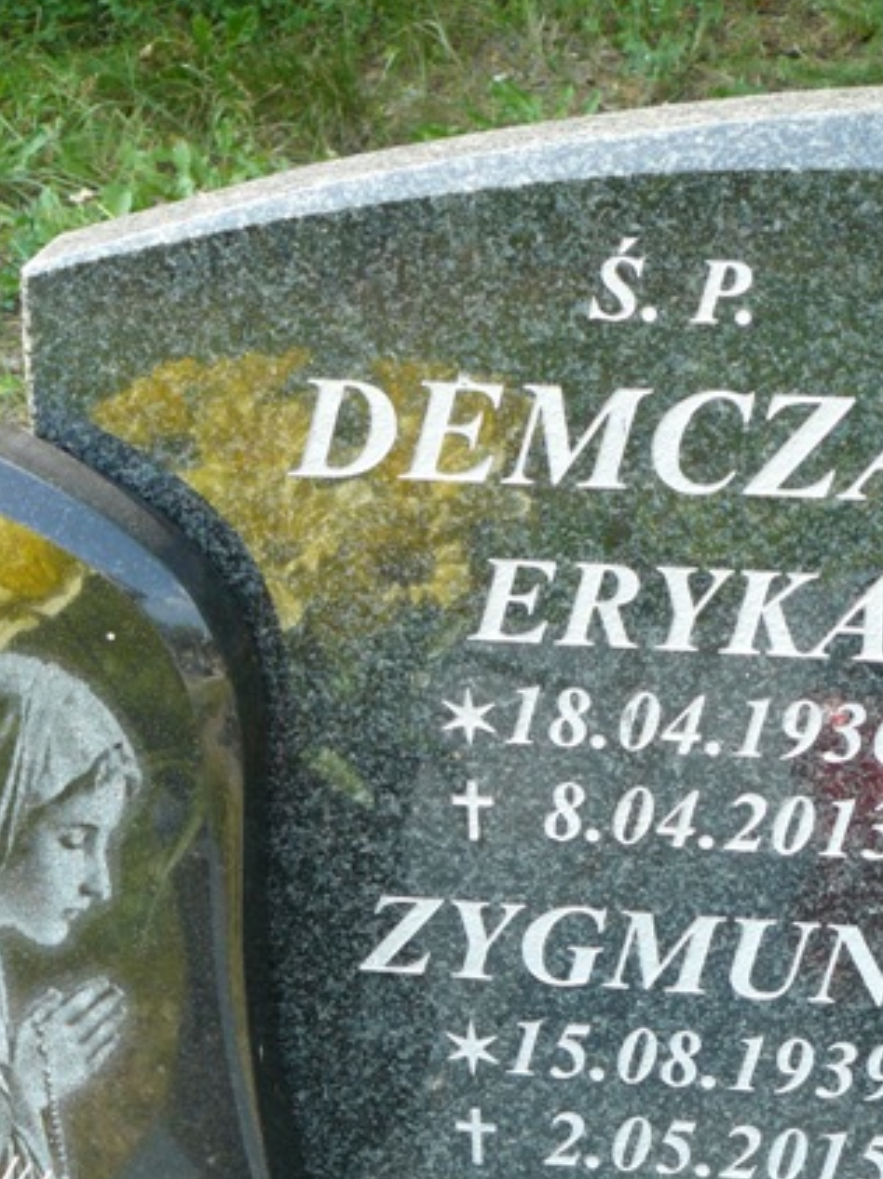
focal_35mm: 135
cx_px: 511
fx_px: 4596
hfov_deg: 11.0
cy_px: 849
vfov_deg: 14.6
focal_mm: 14.9
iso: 100
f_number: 3.6
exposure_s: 1/125
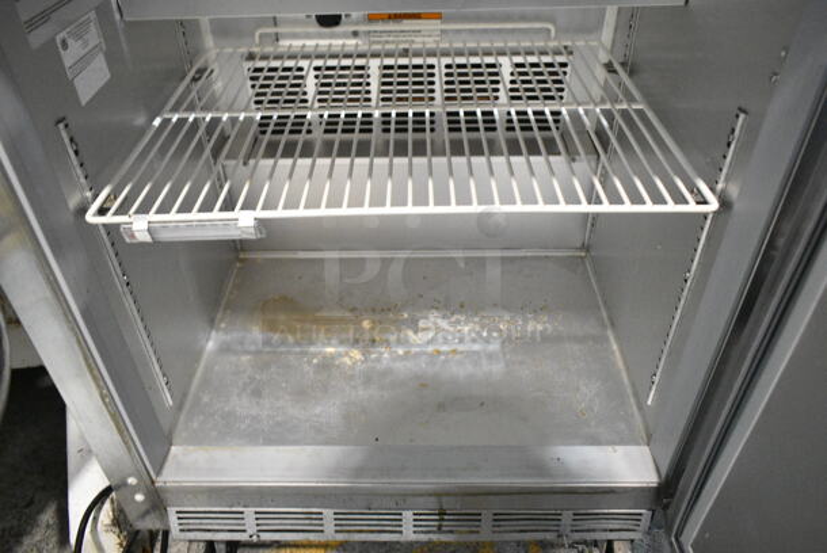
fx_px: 621
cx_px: 414
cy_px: 276
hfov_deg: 67.3
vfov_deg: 48.0
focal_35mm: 27
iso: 6400
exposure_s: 1/160
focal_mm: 18
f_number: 5
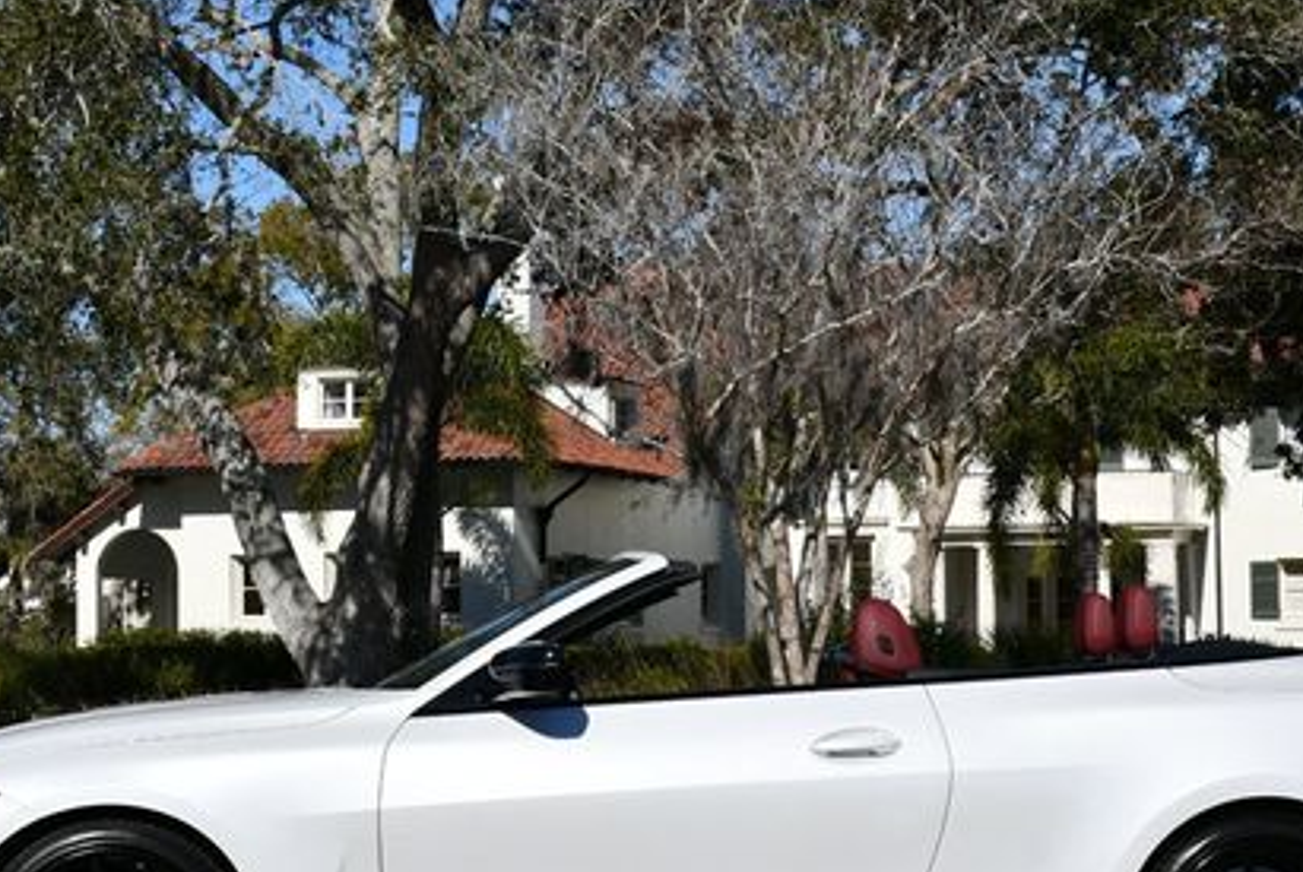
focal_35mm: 81
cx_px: 716
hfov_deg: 25.0
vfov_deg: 16.9
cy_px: 495
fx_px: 2935
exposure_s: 1/400
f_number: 10
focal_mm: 26
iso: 100
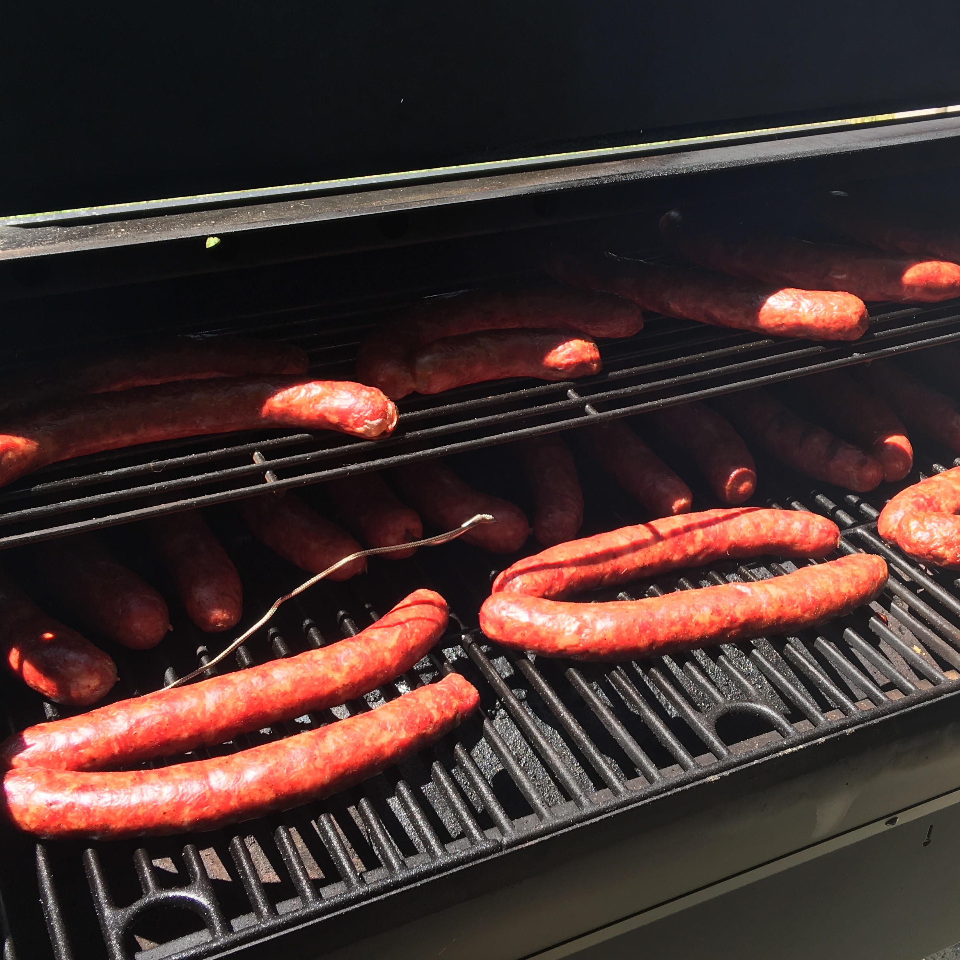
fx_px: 1318
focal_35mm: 42
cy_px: 433
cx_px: 535
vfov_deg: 40.0
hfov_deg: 40.0
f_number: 2.2
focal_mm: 4.15
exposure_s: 1/266
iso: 25
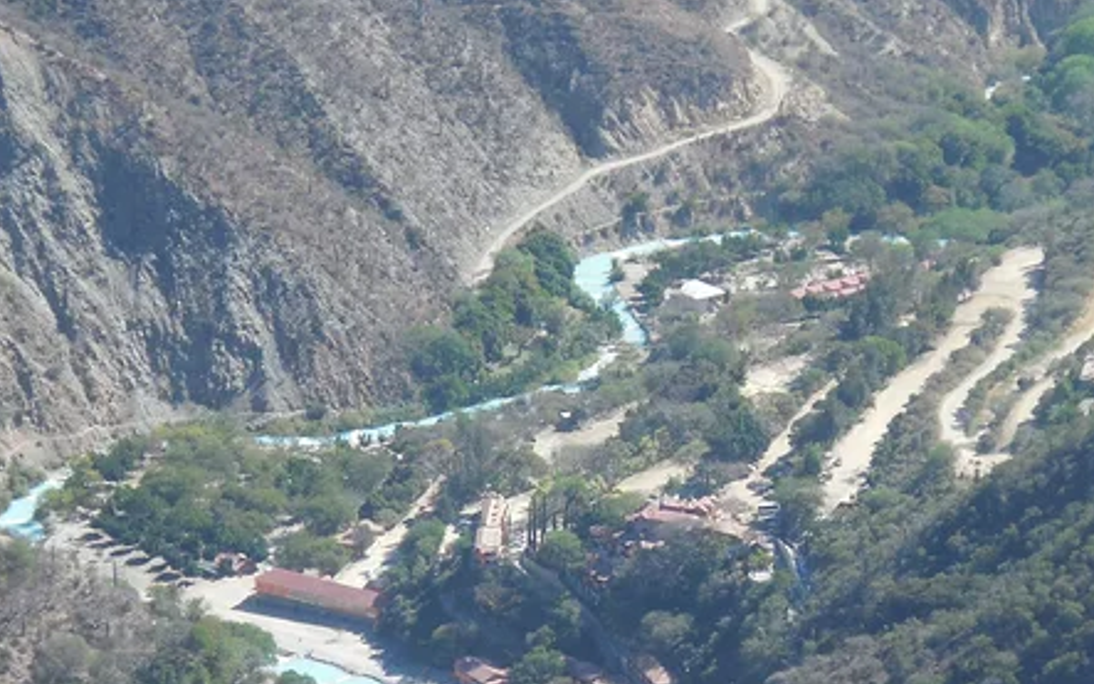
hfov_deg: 11.8
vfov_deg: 7.4
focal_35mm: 178
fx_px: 5308
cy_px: 440
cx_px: 521
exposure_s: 1/500
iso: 125
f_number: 4.6
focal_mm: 16.5
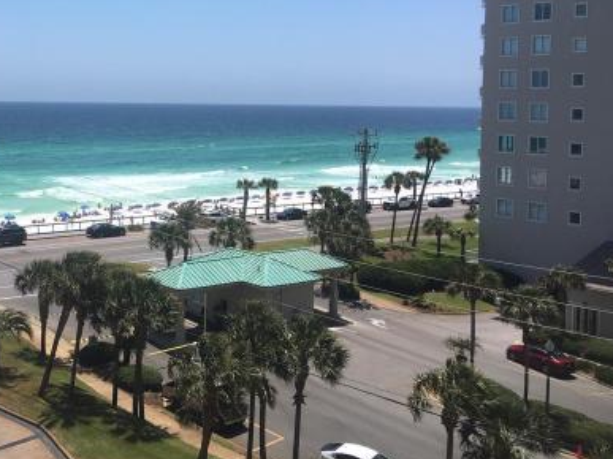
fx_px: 850
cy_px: 136
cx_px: 157
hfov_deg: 38.7
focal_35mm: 48
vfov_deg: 29.9
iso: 25
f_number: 2.2
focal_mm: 4.15
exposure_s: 1/2079
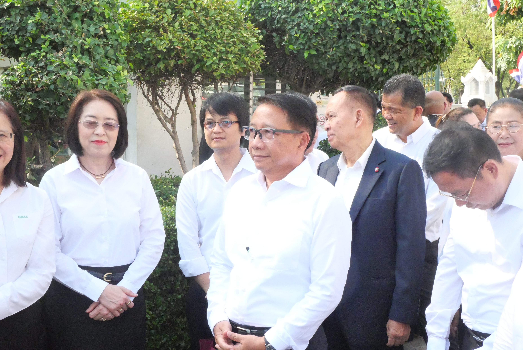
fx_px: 683
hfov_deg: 41.9
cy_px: 175
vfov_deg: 28.7
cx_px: 262
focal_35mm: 47
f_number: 11
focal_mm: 23
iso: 6400
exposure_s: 1/1000
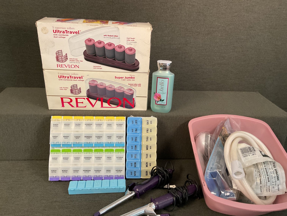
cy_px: 108
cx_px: 144
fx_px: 240
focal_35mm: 29
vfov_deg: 48.2
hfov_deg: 61.7
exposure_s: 1/60
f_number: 1.8
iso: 160
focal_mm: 3
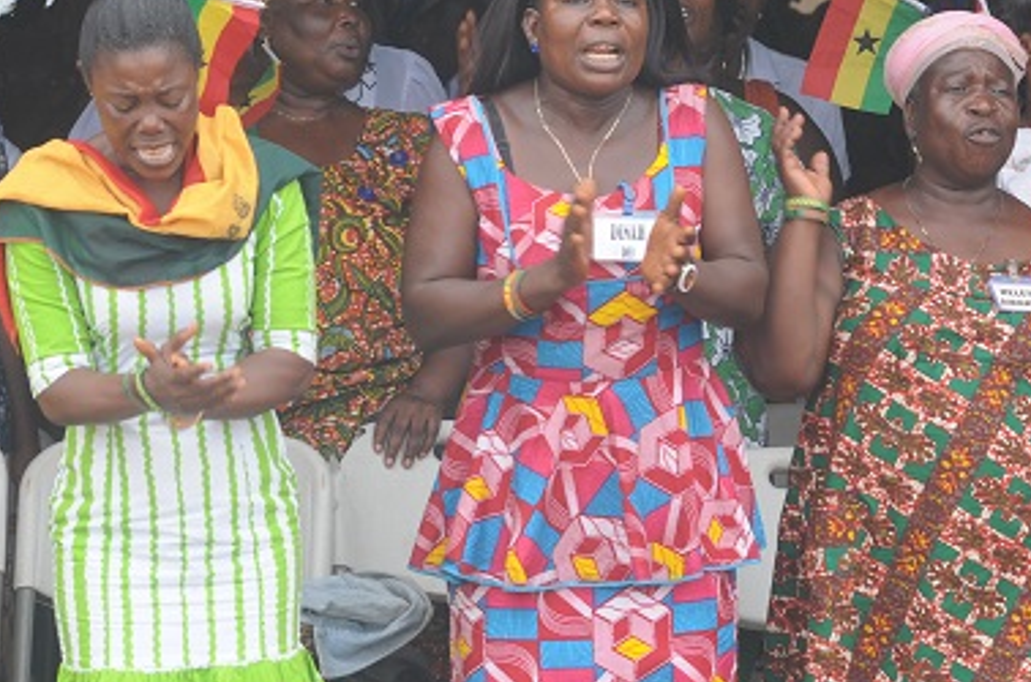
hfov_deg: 7.1
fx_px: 8339
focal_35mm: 292
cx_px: 395
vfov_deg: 4.7
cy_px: 465
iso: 200
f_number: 5
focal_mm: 105
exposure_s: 1/200
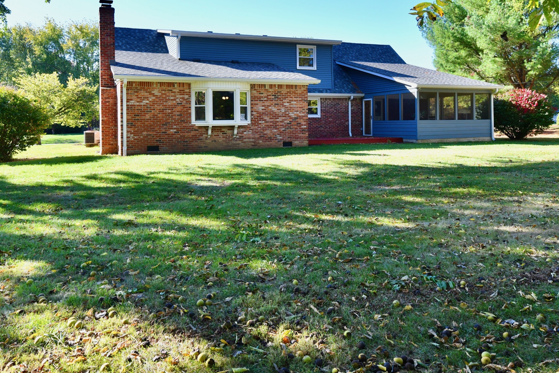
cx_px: 295
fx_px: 497
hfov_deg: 58.7
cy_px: 139
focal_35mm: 32
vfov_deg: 40.8
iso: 640
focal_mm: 24
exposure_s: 1/320
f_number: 9
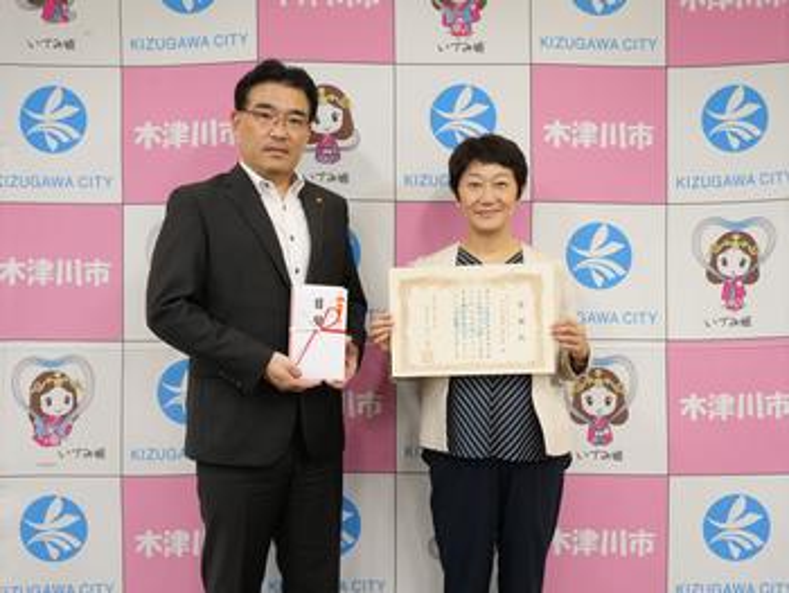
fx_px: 1049
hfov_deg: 41.2
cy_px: 296
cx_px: 394
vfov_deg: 31.6
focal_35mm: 46
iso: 400
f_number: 2.8
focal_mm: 23
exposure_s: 1/40
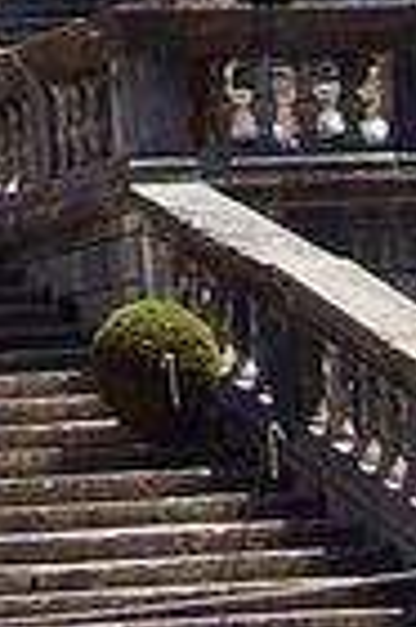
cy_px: -887
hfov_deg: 4.8
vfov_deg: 7.3
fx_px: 4622
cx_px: -1082
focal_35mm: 266
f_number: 4.3
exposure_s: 1/250
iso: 50
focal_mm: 5.8
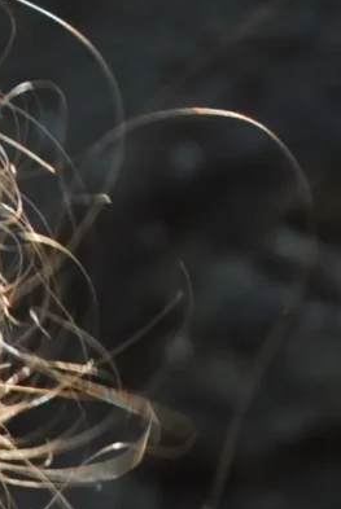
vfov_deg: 4.5
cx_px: -539
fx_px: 6376
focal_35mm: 450
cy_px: 969
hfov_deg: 3.0
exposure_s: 1/125
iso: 110
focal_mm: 46
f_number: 5.6
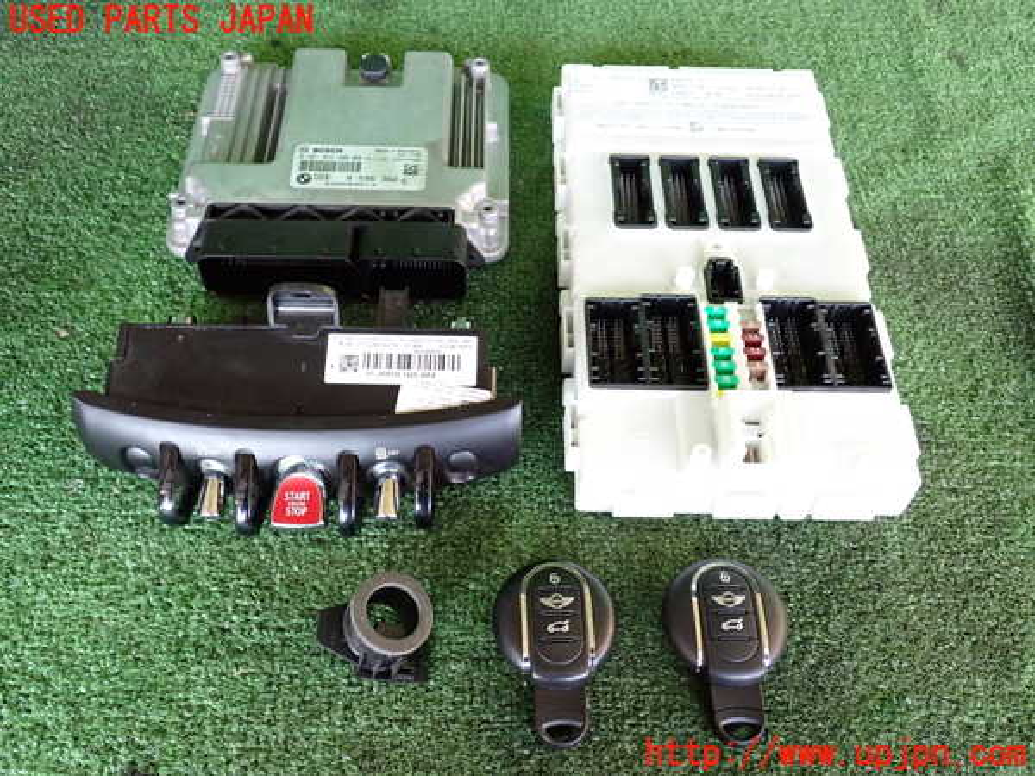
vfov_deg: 44.2
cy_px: 388
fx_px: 957
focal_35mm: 32
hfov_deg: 56.8
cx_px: 518
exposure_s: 1/125
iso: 640
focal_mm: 5.79
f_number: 2.4
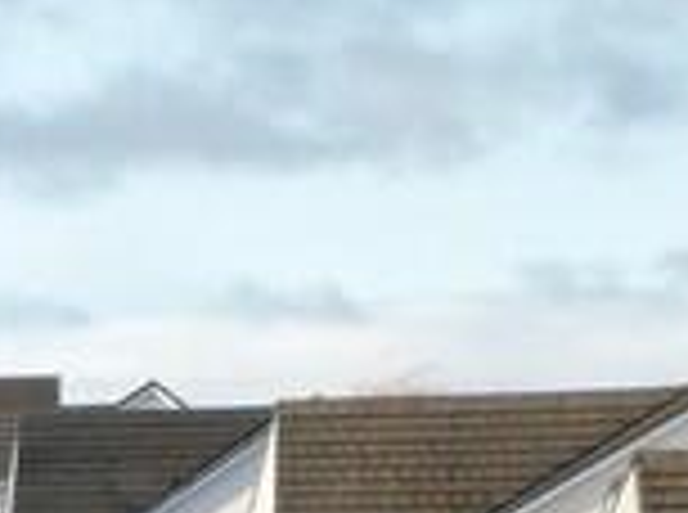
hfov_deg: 9.1
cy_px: 1566
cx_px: -1565
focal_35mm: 161
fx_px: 3192
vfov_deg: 7.9
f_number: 1.7
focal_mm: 6.72
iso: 100
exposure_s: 1/640
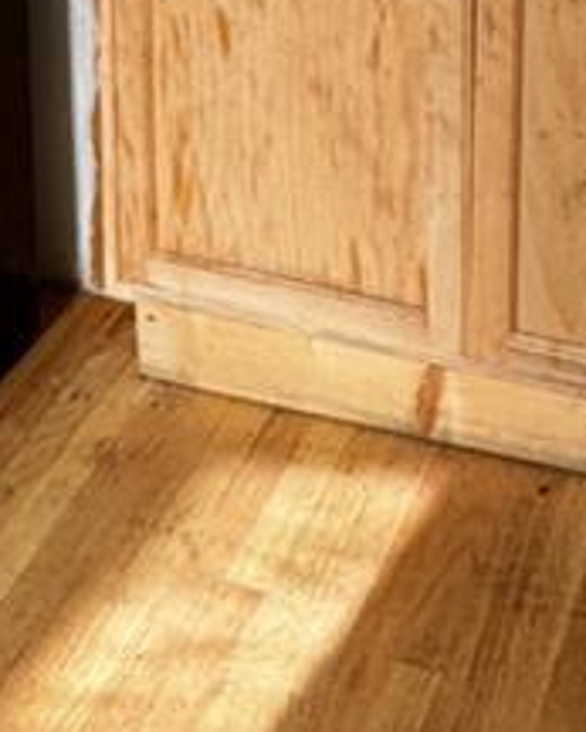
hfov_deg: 16.2
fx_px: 2058
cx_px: 347
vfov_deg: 16.7
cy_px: -600
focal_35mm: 95
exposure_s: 1/99
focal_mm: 2.22
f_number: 2.2
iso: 64
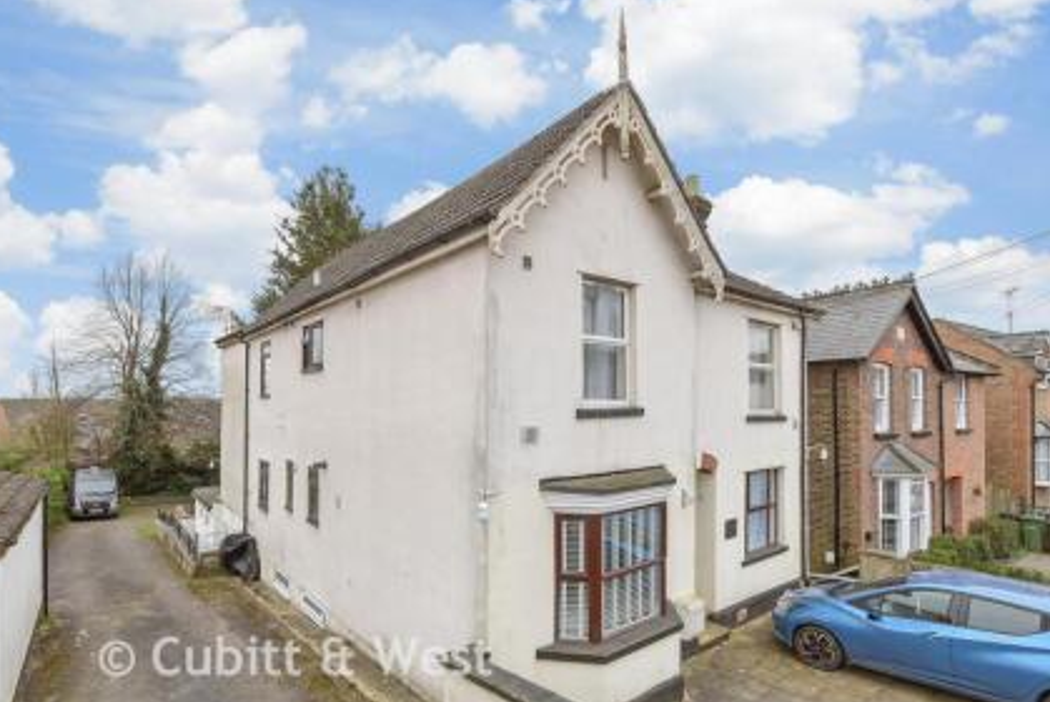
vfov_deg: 70.4
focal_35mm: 17
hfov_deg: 93.1
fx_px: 496
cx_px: 485
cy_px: 385
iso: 160
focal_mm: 10
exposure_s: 1/30
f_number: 9
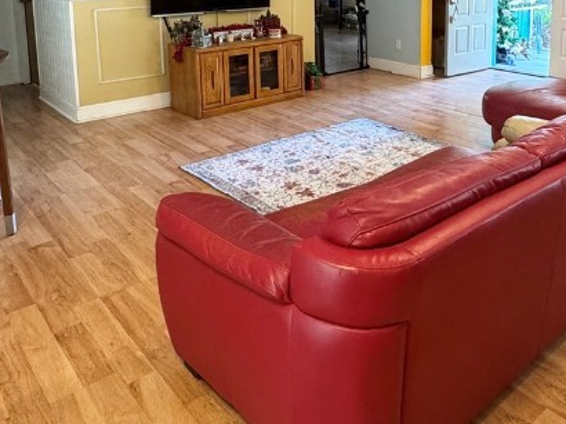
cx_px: 348
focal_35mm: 35
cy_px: 43
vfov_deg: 37.9
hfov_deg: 52.2
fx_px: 572
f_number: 2.2
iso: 400
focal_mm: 2.22
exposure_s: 1/60
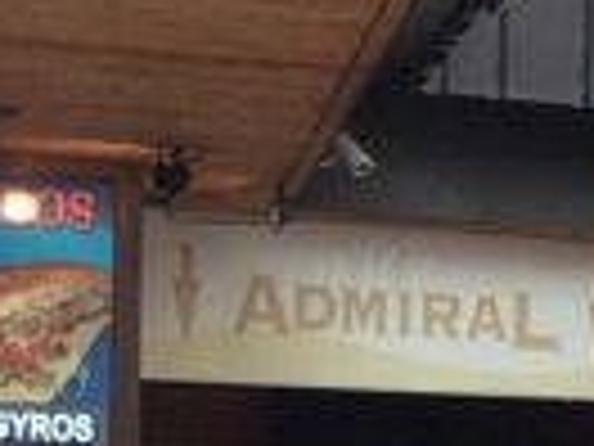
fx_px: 3415
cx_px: -151
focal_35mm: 199
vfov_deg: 7.4
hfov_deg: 9.8
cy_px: 430
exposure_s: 1/120
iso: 50
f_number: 2.4
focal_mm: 3.3
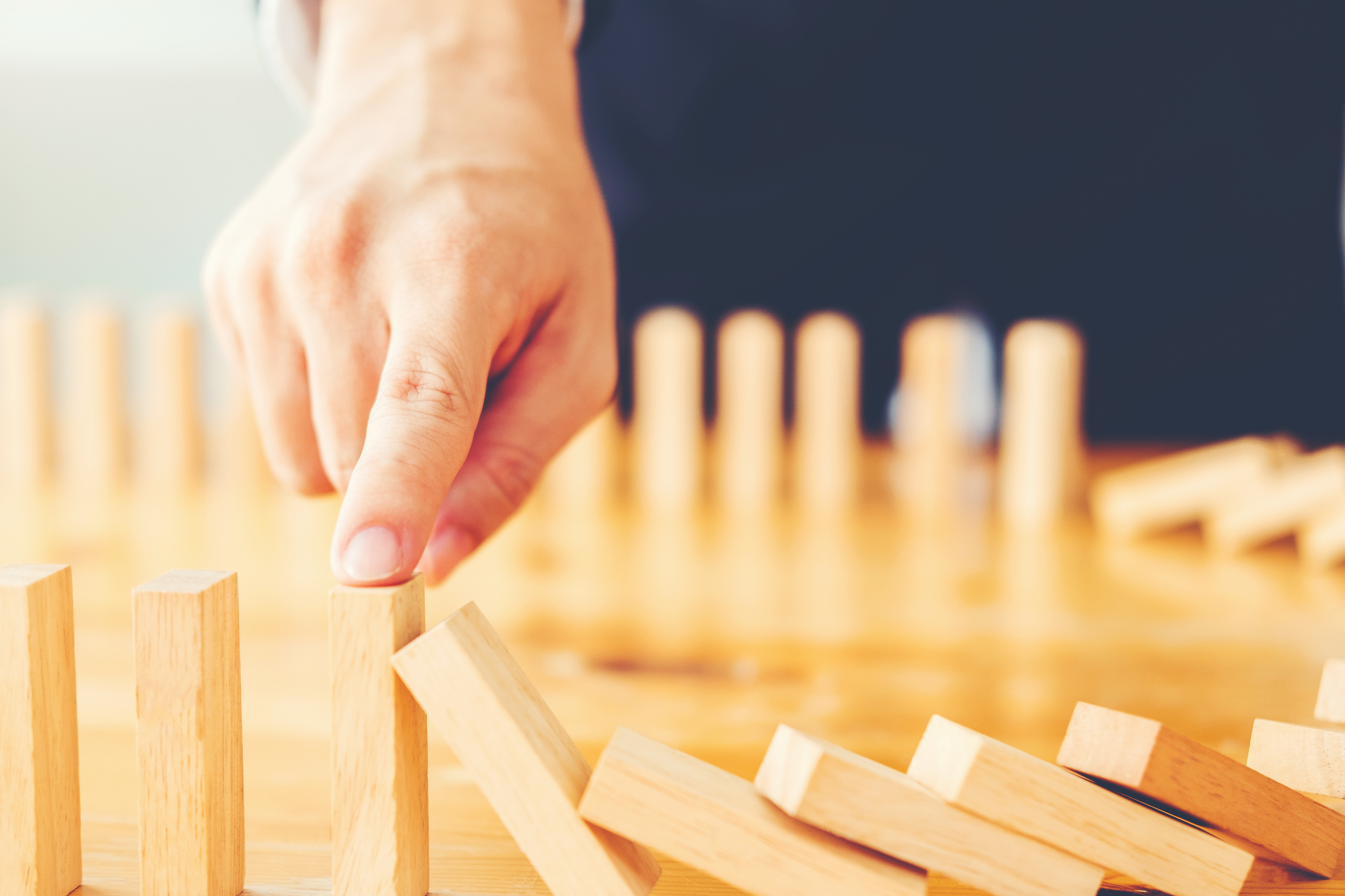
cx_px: 692
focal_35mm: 63
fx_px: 2353
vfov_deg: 21.6
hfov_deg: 31.9
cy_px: 499
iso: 200
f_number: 2
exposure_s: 1/320
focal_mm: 35
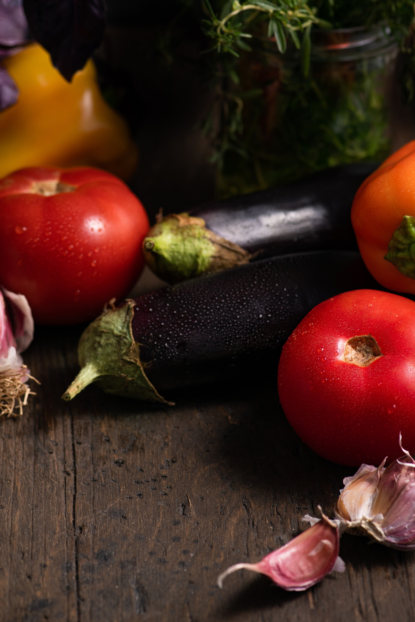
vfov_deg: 14.6
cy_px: 267
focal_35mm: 140
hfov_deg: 9.8
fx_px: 2421
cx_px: 156
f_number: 8
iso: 64
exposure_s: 1/250
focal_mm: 105
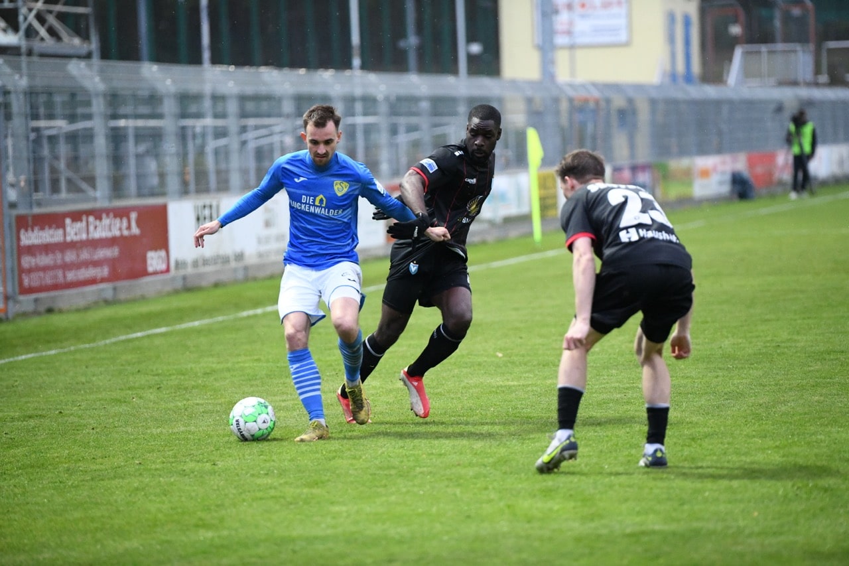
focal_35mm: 170
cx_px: 424
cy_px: 283
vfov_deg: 8.1
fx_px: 4008
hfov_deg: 12.1
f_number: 2.8
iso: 10000
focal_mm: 170
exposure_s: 1/1600
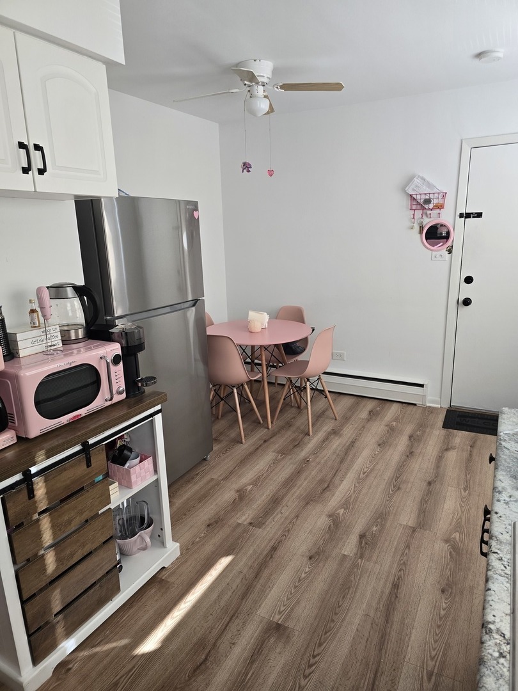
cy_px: 346
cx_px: 259
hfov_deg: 58.9
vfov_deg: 73.9
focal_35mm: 23
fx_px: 459
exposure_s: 1/180
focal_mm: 6.3
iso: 125
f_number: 1.7
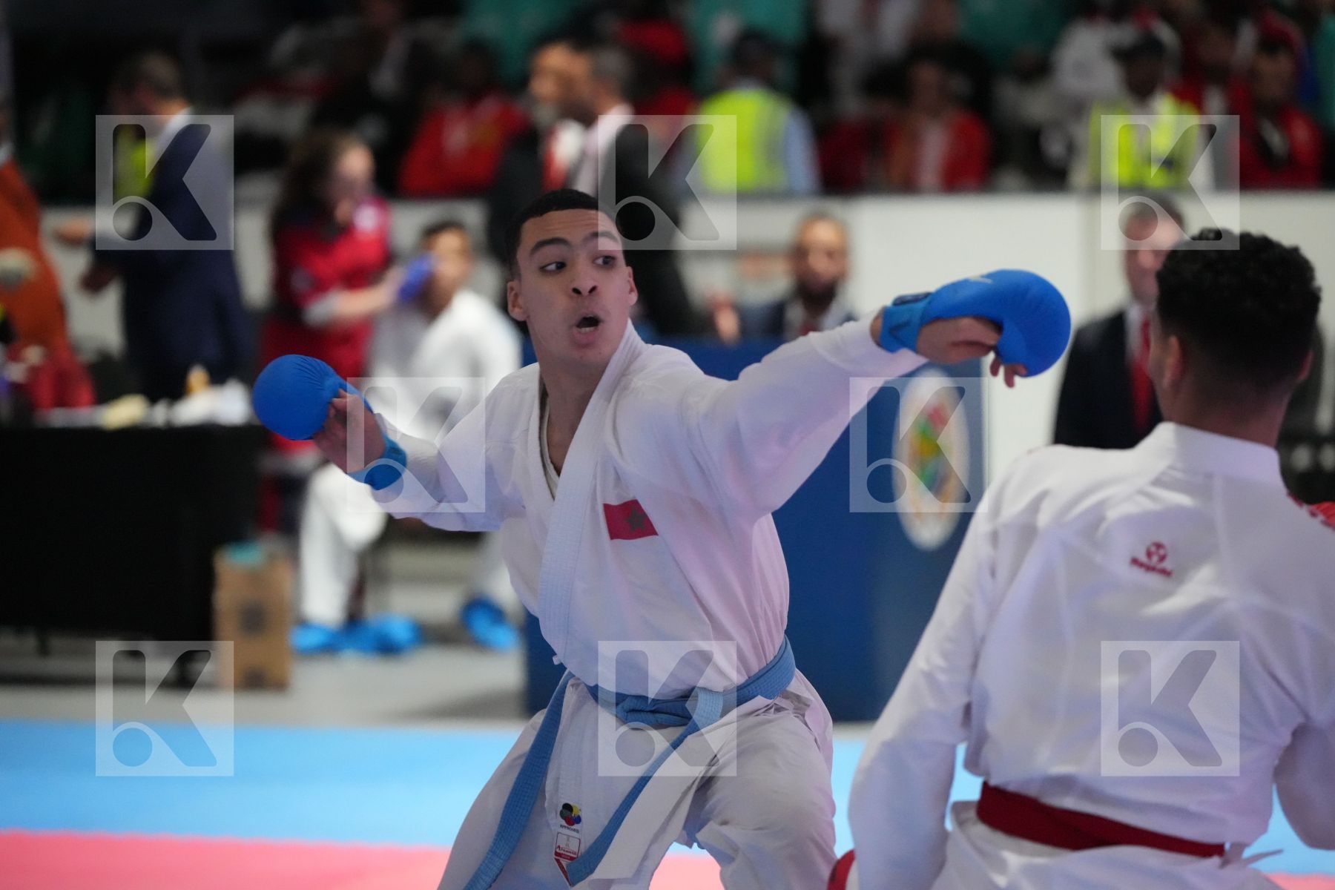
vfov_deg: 9.1
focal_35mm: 150
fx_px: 5562
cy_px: 445
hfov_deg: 13.7
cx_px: 668
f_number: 2.8
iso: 12800
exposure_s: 1/800
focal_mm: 150
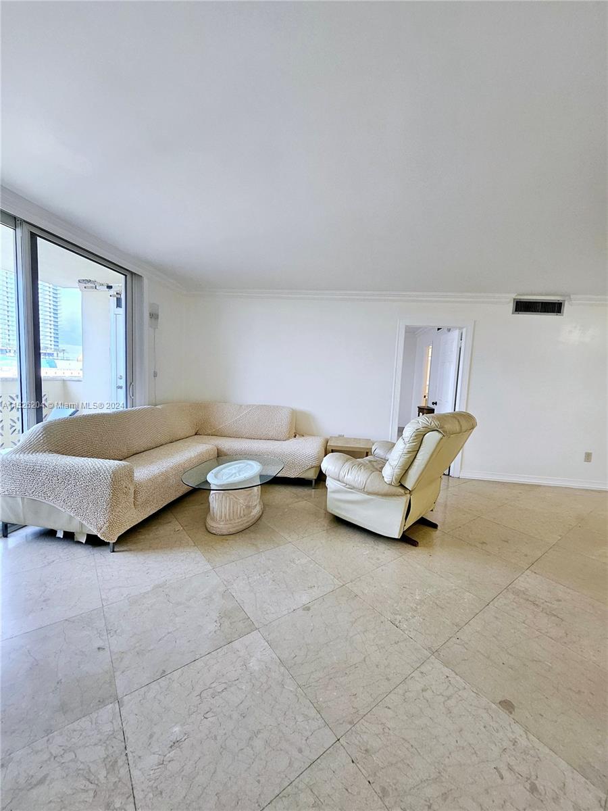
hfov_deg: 89.9
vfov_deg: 106.2
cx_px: 304
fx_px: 304
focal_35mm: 13
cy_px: 406
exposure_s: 1/60.2
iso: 125
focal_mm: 1.74
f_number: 2.2
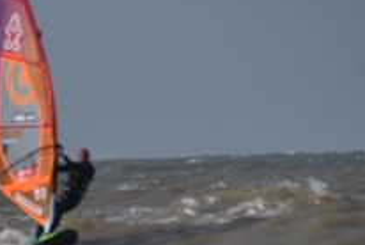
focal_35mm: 1027
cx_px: 53
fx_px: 10427
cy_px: 300
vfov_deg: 1.3
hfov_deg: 2.0
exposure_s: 1/1500
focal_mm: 220
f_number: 5.6
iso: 100
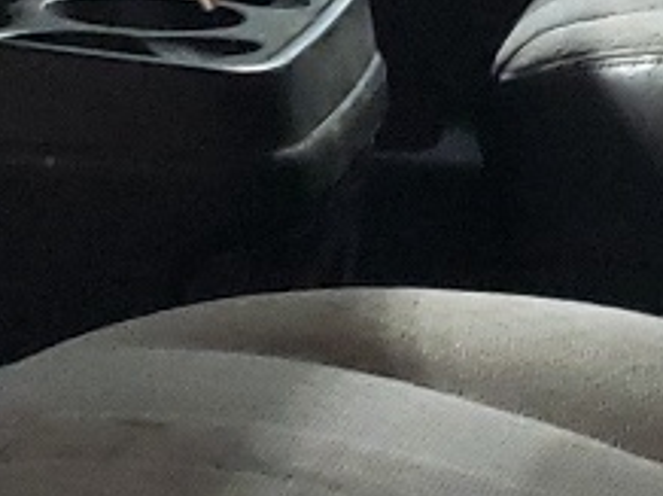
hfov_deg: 10.3
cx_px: 520
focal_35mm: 191
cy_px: 55
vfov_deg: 7.7
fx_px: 3654
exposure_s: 1/30
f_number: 1.5
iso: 451
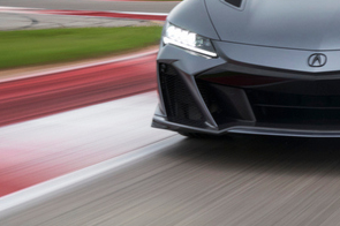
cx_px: 356
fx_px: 896
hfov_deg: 20.6
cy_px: 89
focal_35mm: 95
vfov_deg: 14.4
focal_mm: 35
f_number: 16
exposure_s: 1/5
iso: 640
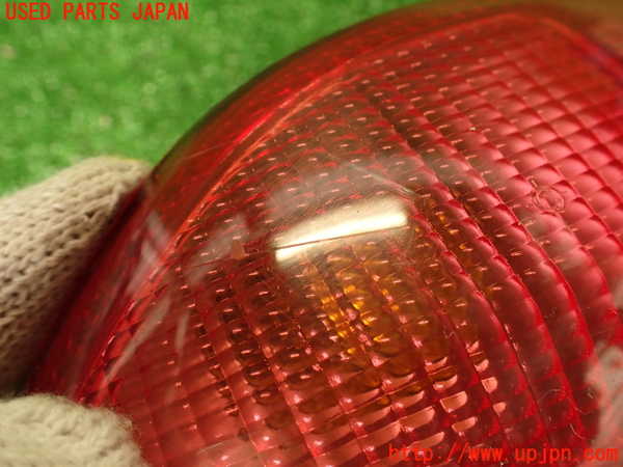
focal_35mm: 30
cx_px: 312
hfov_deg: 60.0
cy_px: 234
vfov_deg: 46.8
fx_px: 540
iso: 200
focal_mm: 5.4
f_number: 2.3
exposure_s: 1/50
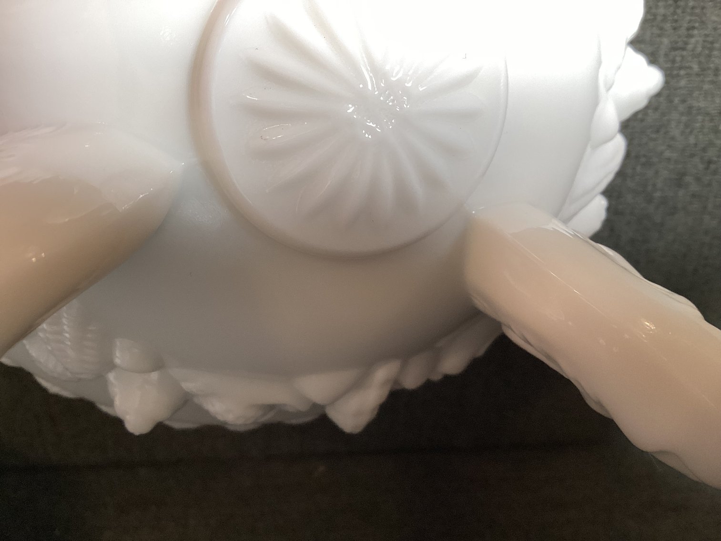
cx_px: 360
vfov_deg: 45.4
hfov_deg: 58.3
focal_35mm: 31
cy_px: 270
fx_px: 646
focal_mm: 3.3
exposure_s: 1/60
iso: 80
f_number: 2.4
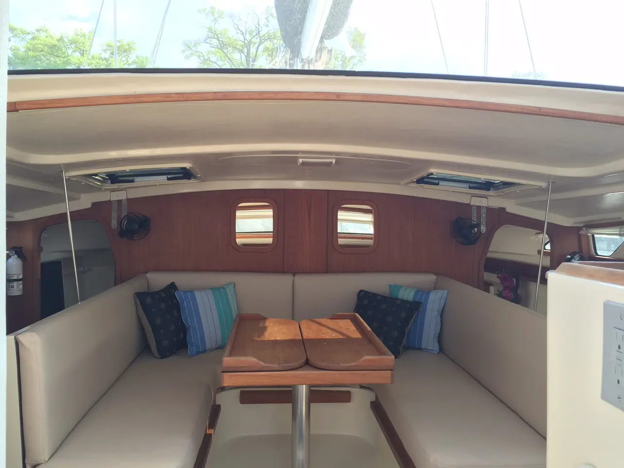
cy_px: 234
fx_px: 523
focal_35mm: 29
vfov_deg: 48.2
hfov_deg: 61.7
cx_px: 312
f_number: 2.2
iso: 32
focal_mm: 4.15
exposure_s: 1/178
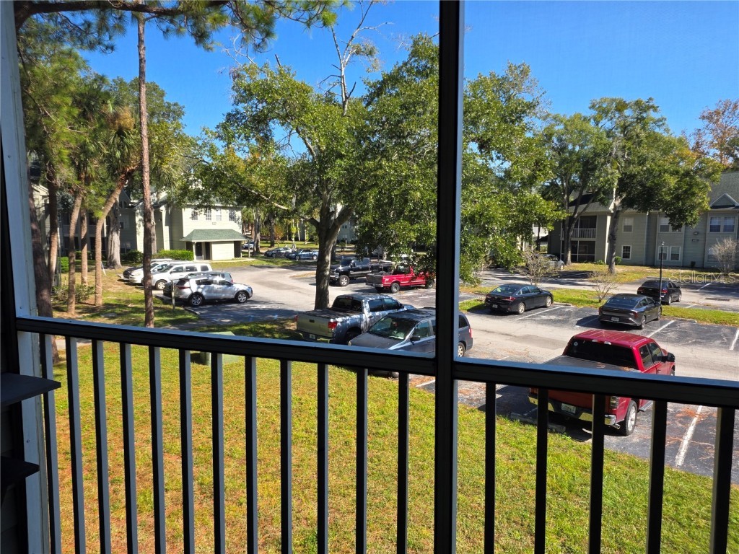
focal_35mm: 23
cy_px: 277
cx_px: 370
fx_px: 491
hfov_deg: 73.9
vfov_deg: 58.9
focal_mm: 6.25
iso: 80
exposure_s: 1/1597
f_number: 1.7
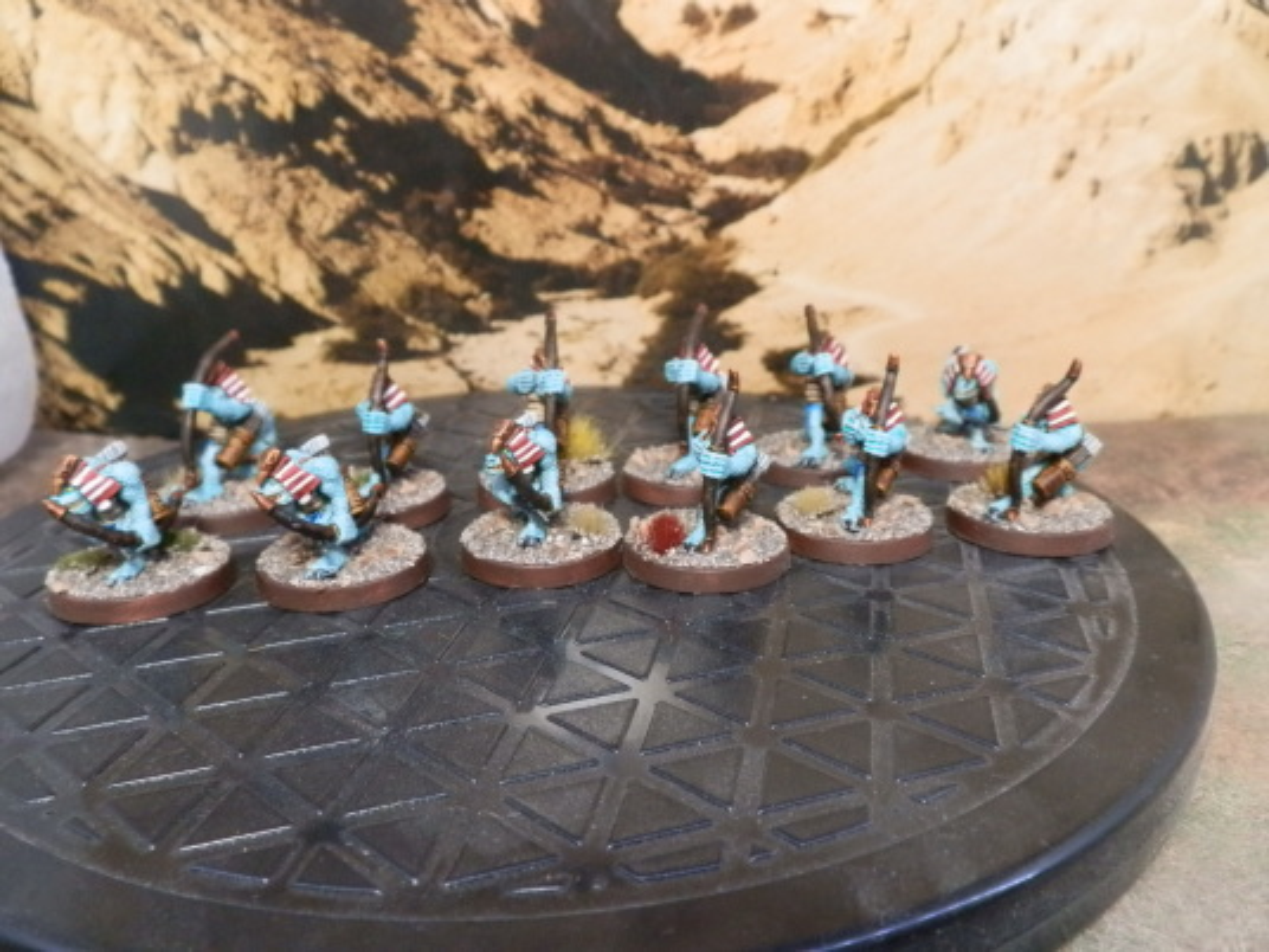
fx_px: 1026
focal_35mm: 28
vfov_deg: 49.7
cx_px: 634
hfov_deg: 63.4
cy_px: 476
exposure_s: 1/80
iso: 400
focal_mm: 5
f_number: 3.1
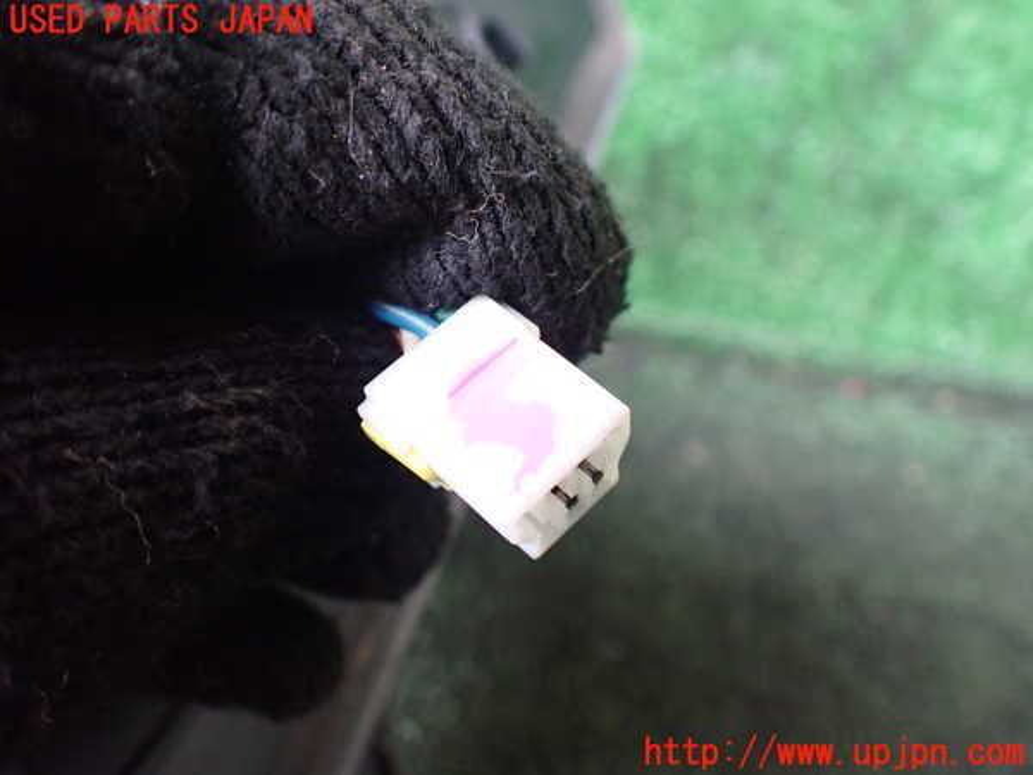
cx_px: 516
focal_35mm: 30
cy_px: 388
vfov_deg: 46.8
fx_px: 895
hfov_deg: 60.0
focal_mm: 5.4
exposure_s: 1/80
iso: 800
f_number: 2.3
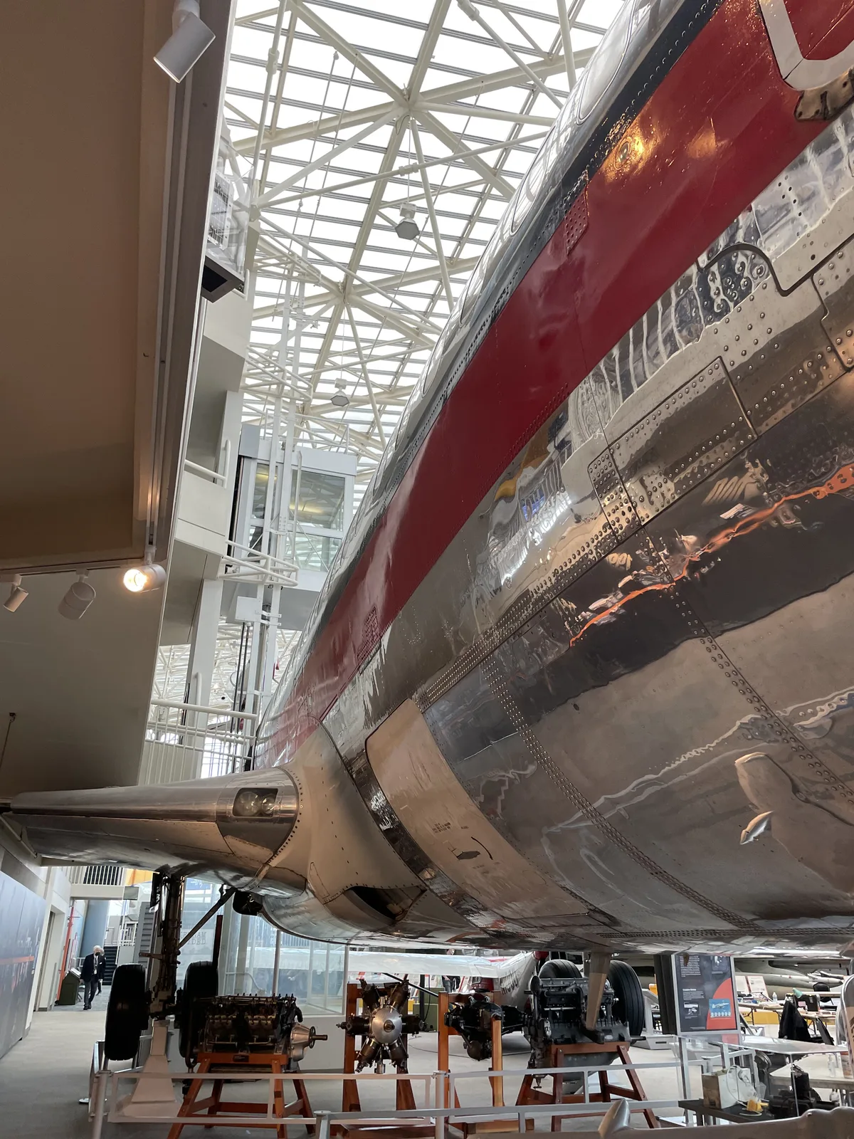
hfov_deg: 53.1
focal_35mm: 26
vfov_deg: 67.3
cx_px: 427
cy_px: 570
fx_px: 855
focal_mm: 4.2
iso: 125
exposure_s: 1/120
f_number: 1.6
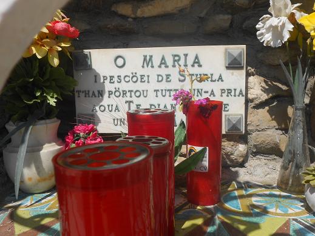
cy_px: 118
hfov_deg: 56.8
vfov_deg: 44.1
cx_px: 158
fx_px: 291
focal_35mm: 32
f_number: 3.6
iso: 80
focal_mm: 5.8
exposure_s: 1/1250
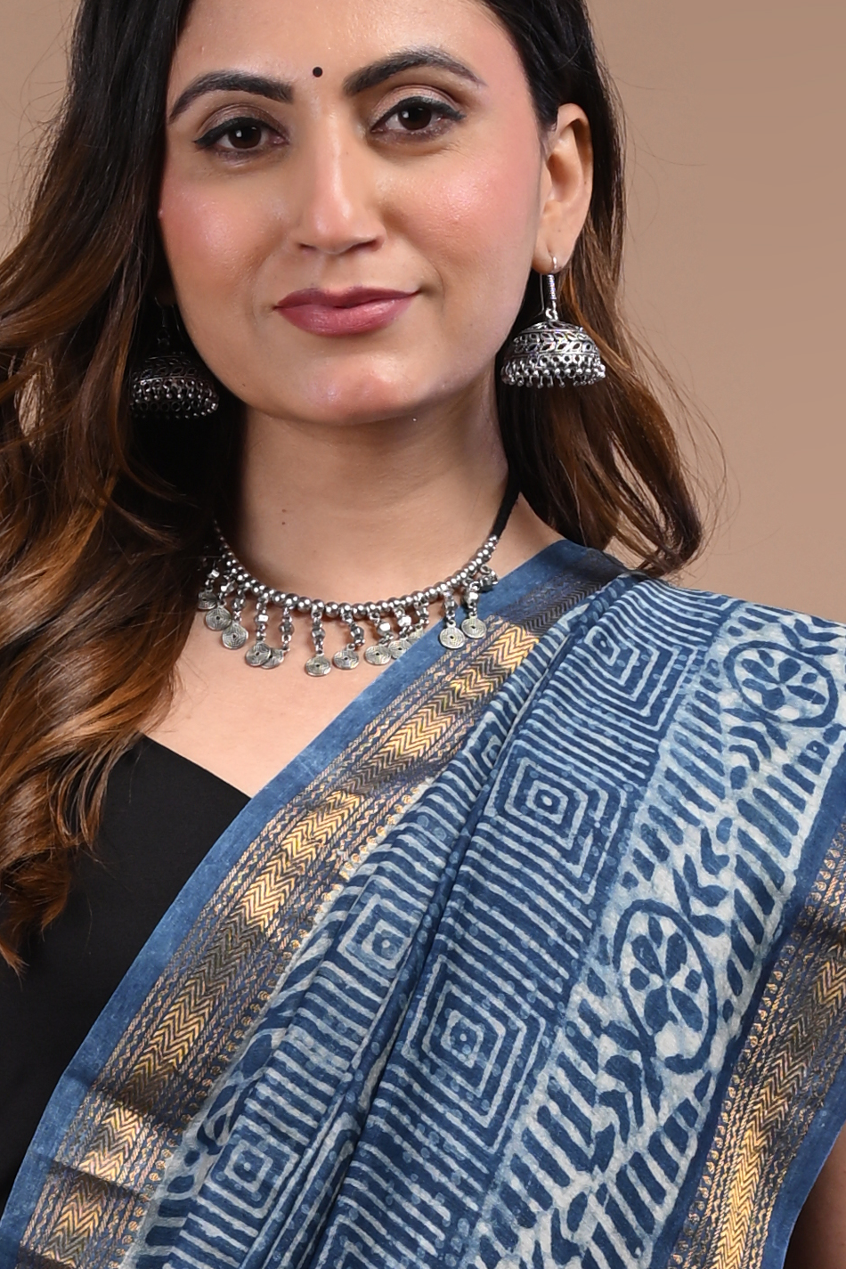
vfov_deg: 6.8
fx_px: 10468
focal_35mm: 297
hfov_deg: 4.6
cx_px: 373
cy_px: 2175
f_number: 9
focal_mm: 70
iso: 200
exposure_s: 1/125
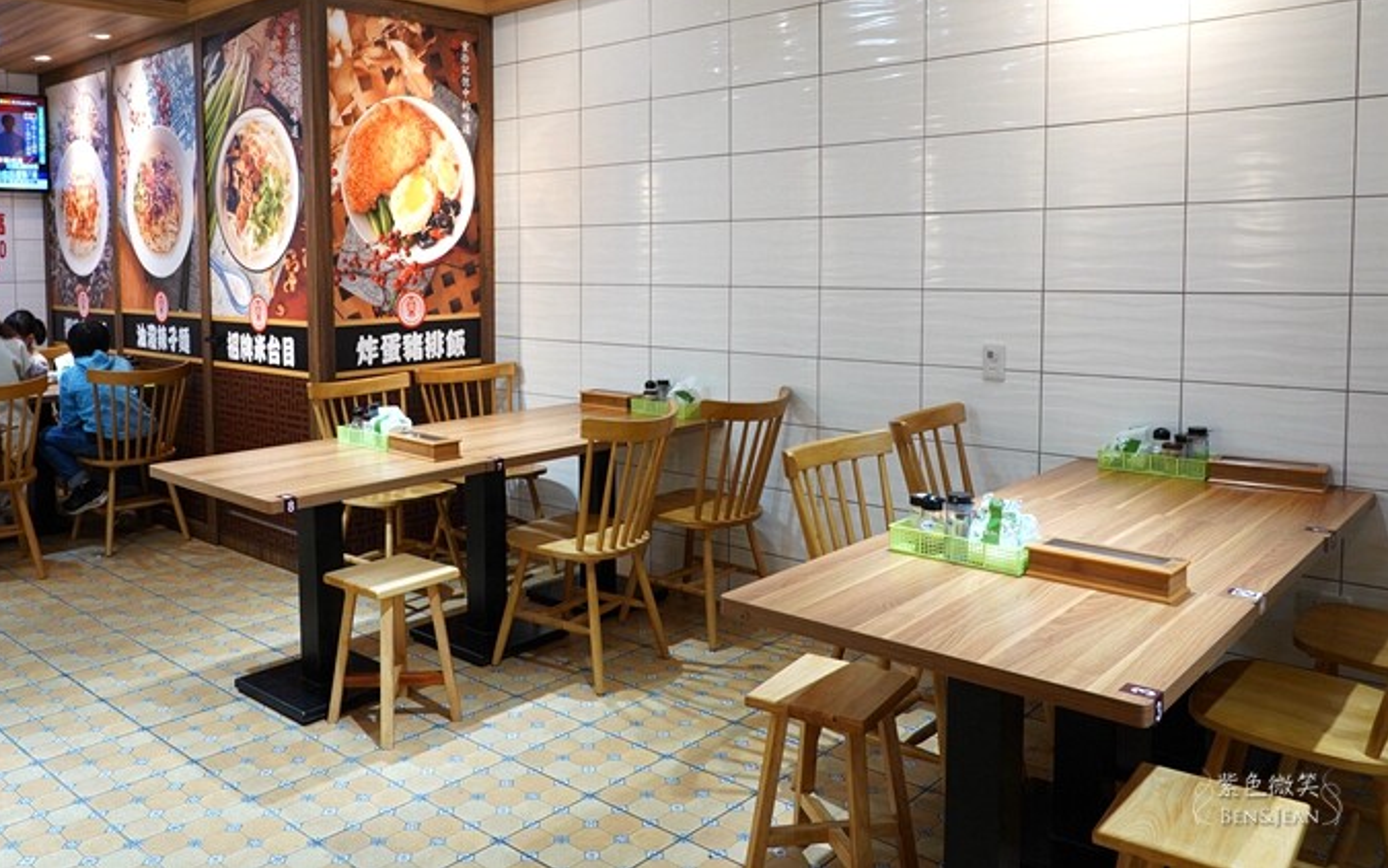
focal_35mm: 29
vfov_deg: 42.8
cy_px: 322
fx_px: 1097
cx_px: 570
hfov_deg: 64.2
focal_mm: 24
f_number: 8
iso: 1600
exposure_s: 1/30
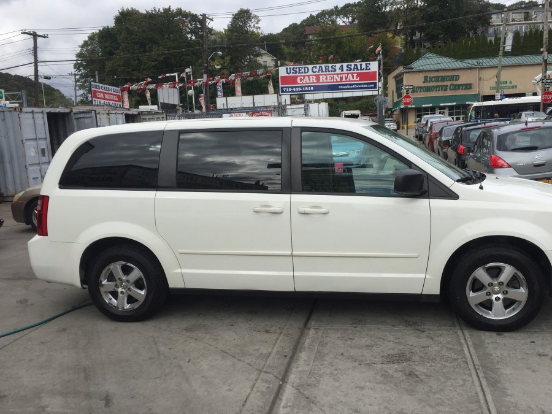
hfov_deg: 55.2
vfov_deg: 42.9
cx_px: 305
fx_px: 526
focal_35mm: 33
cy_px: 215
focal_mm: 4.15
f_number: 2.2
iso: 32
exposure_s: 1/1522
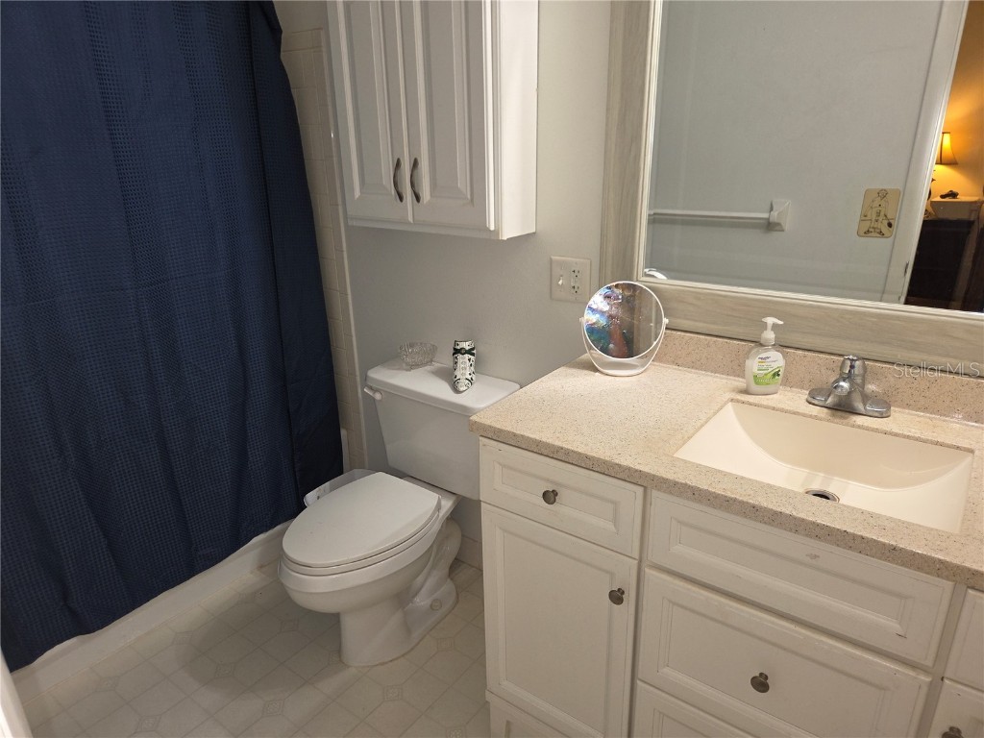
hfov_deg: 73.9
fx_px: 654
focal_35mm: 23
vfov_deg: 58.9
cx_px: 492
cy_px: 369
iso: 100
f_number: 1.8
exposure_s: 1/60
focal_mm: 5.4
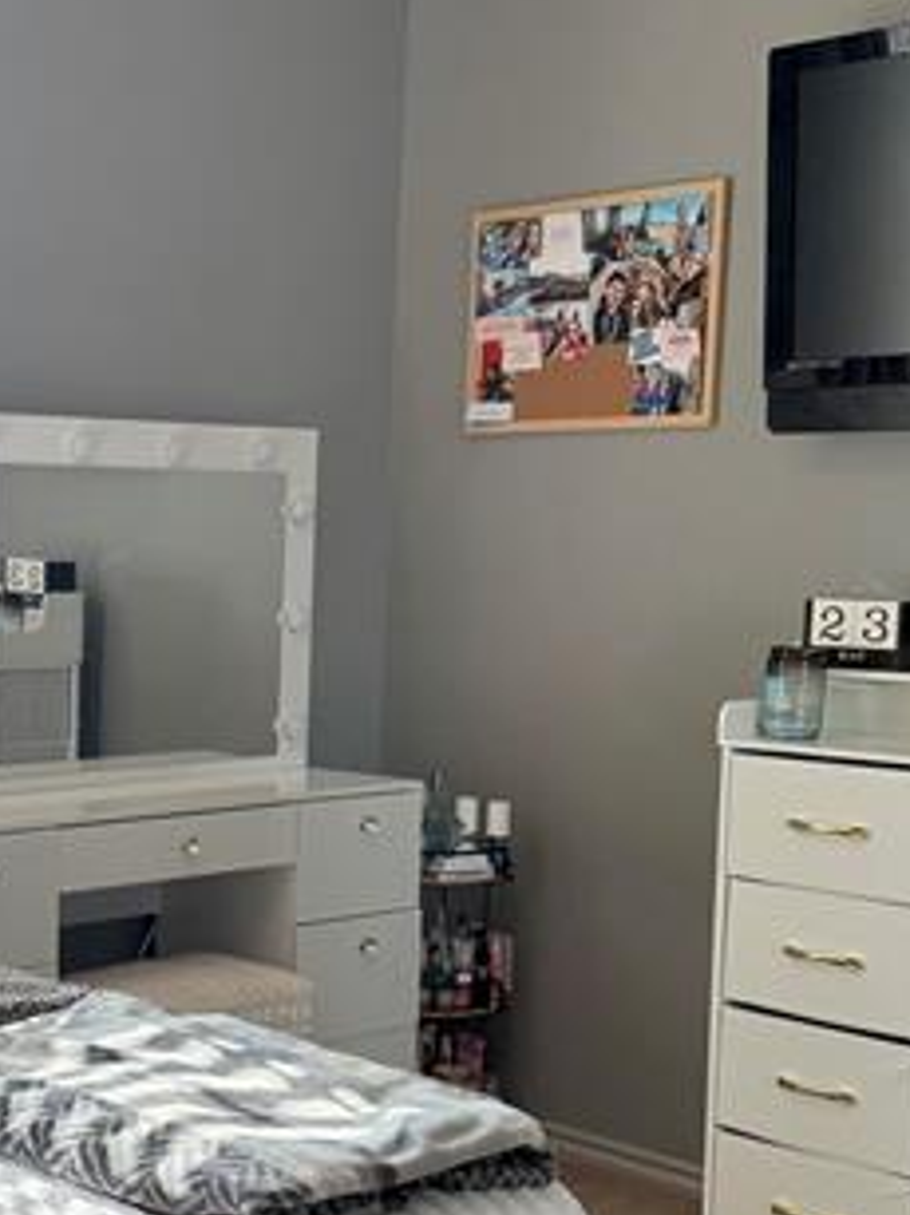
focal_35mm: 60
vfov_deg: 31.9
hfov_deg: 23.8
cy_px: 823
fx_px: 2105
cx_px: 107
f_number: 1.78
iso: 100
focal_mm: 6.76
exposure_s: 1/598
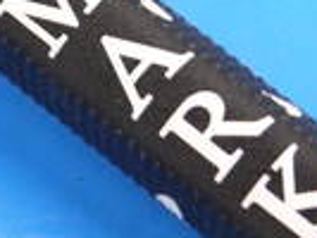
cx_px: 7
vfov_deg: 3.7
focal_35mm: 405
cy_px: -86
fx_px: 3712
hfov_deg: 4.9
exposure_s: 1/80
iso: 640
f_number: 5.6
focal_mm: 42
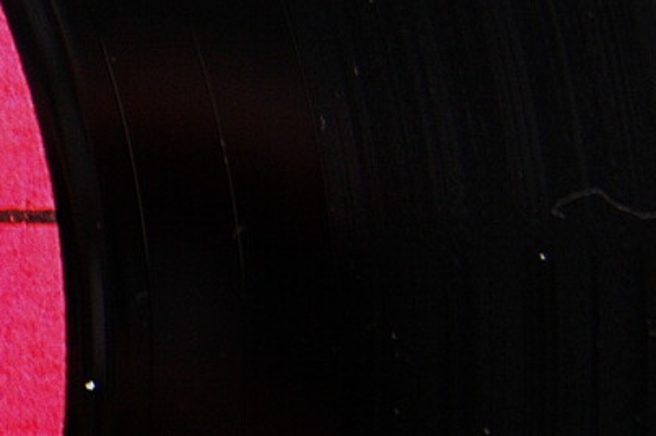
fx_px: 4743
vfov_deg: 5.3
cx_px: -920
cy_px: 377
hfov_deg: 7.4
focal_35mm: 260
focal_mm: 35
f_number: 3.3
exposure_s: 1/40
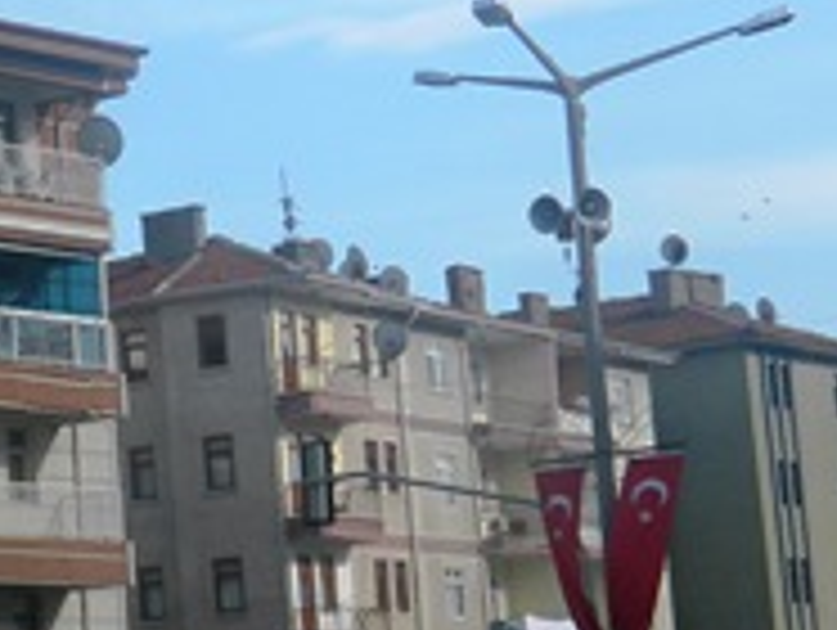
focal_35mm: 141
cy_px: 212
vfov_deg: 10.5
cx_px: -378
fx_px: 3414
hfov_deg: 13.3
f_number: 3.5
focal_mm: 7.3
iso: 80
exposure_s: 1/640
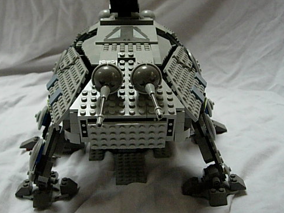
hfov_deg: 38.1
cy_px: 86
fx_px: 410
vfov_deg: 29.1
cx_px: 124
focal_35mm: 50
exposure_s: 1/249
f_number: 2.8
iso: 400
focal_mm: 7.8
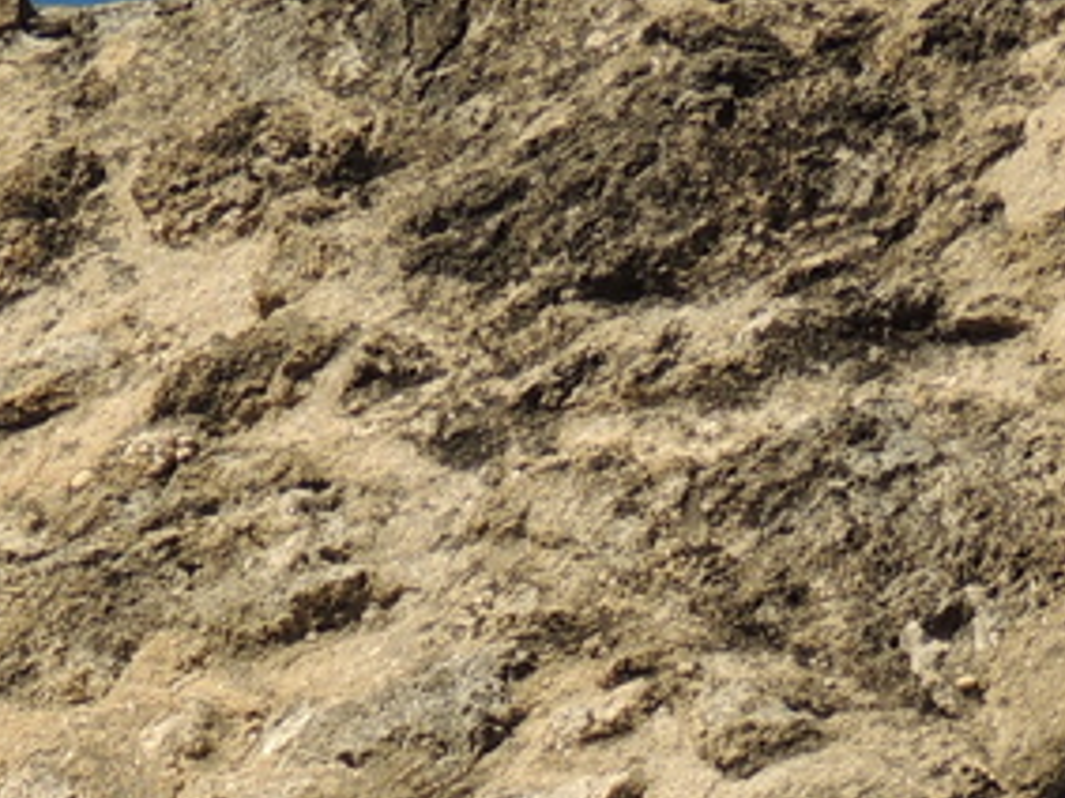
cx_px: 181
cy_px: 1159
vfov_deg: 4.4
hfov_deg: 5.8
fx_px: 10425
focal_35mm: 339
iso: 100
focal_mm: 13.3
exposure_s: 1/1000
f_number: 3.9
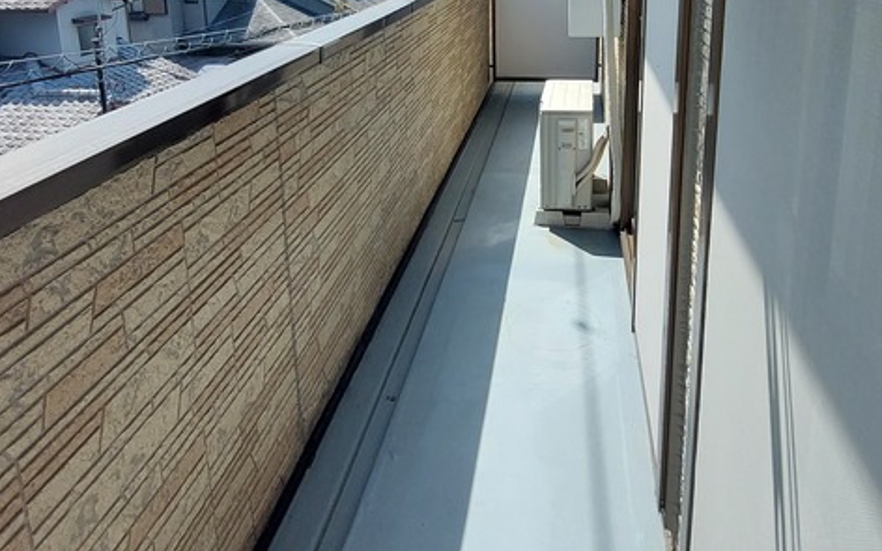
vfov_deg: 41.8
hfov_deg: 66.4
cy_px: 80
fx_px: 673
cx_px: 469
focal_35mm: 28
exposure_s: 1/1131
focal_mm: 1.74
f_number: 2.2
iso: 50
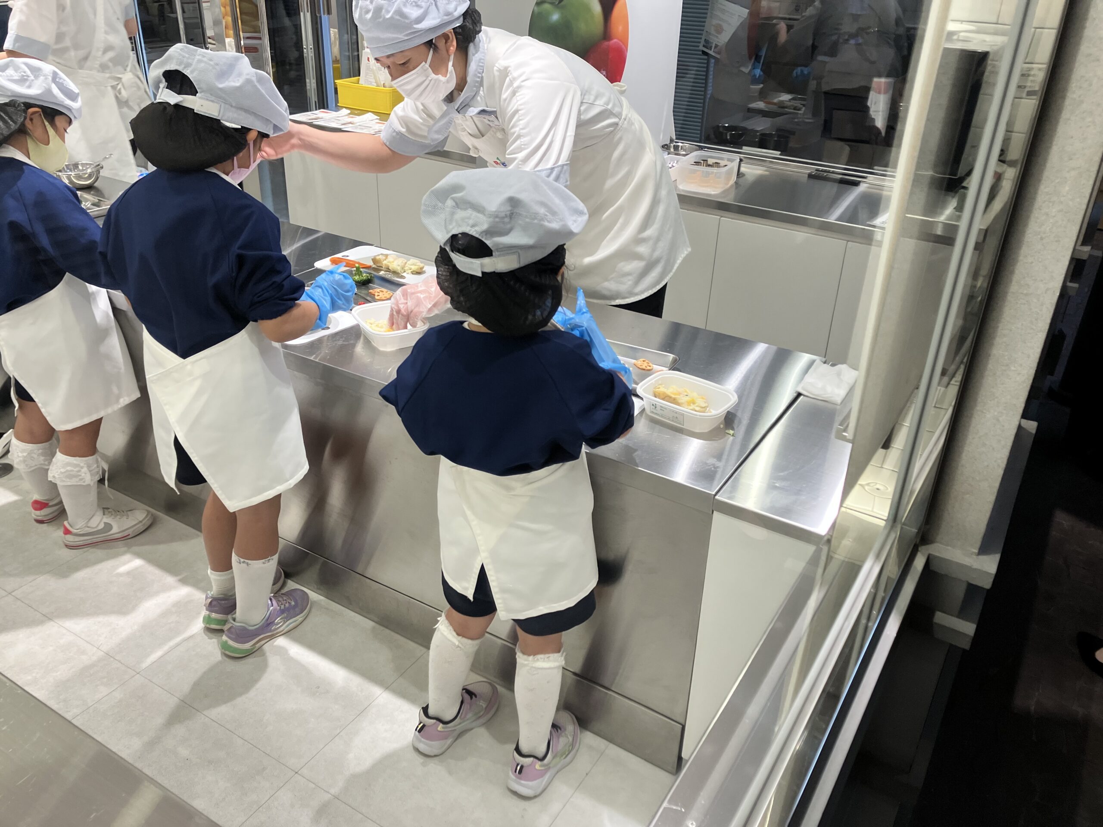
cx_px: 552
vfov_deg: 49.7
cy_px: 414
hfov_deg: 63.4
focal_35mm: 28
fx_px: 892
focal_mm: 3.99
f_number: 1.8
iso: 80
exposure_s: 1/120
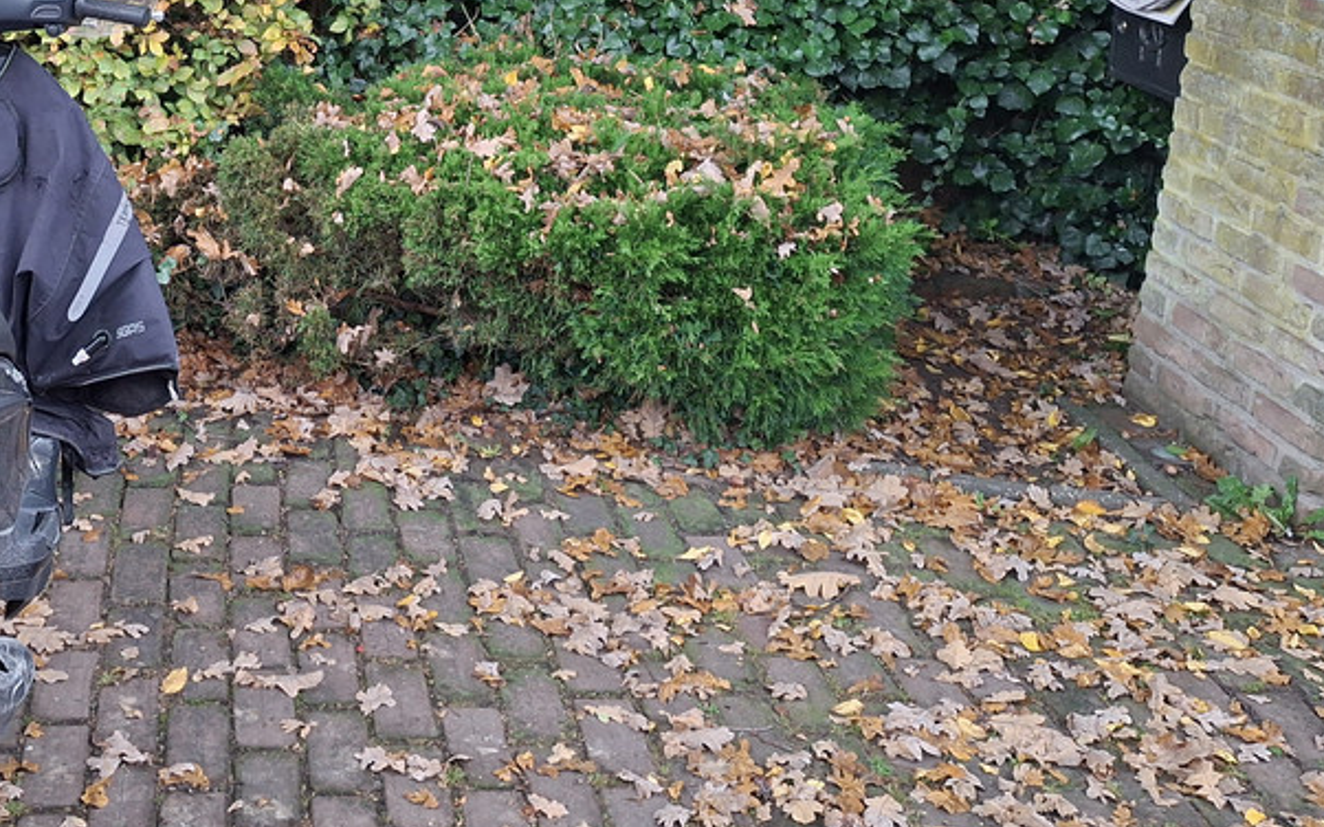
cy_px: 130
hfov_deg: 40.6
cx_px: 239
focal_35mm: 47
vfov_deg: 26.7
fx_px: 1696
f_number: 1.8
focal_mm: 4.69
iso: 160
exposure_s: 1/100
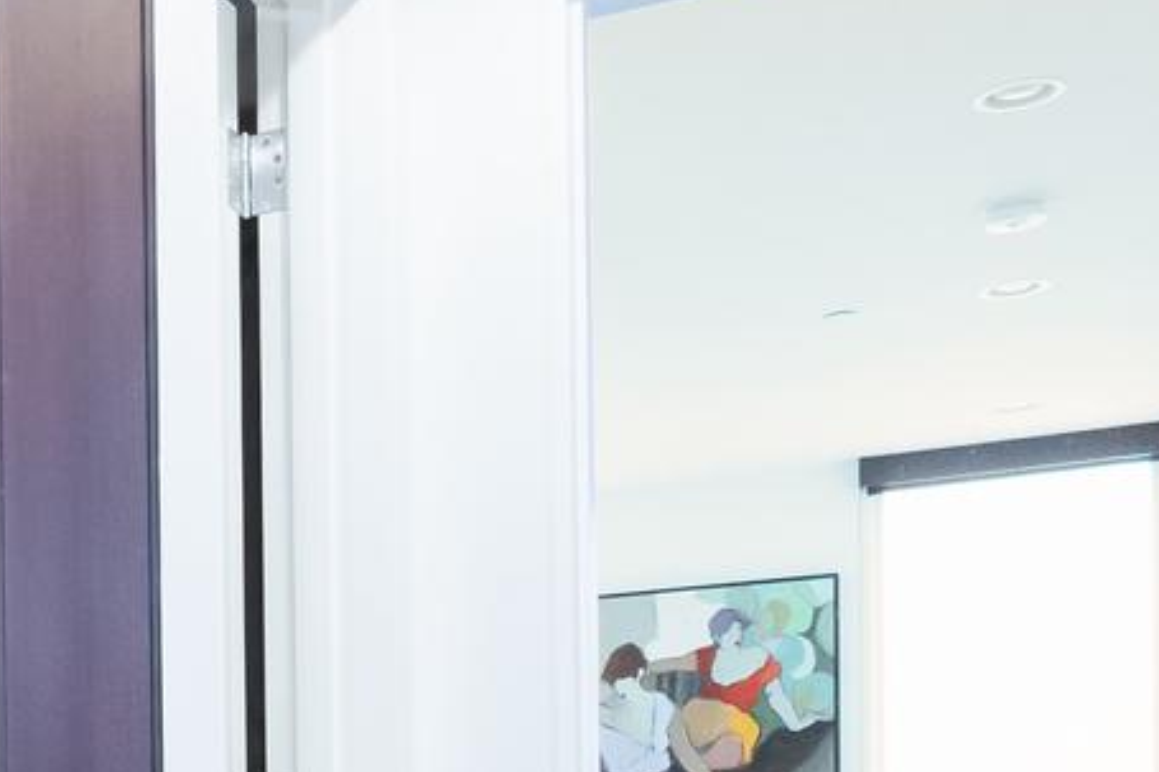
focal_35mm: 63
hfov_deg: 27.5
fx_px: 2027
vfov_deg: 20.3
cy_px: 896
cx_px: -278
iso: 800
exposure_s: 1/80
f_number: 13
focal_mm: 14
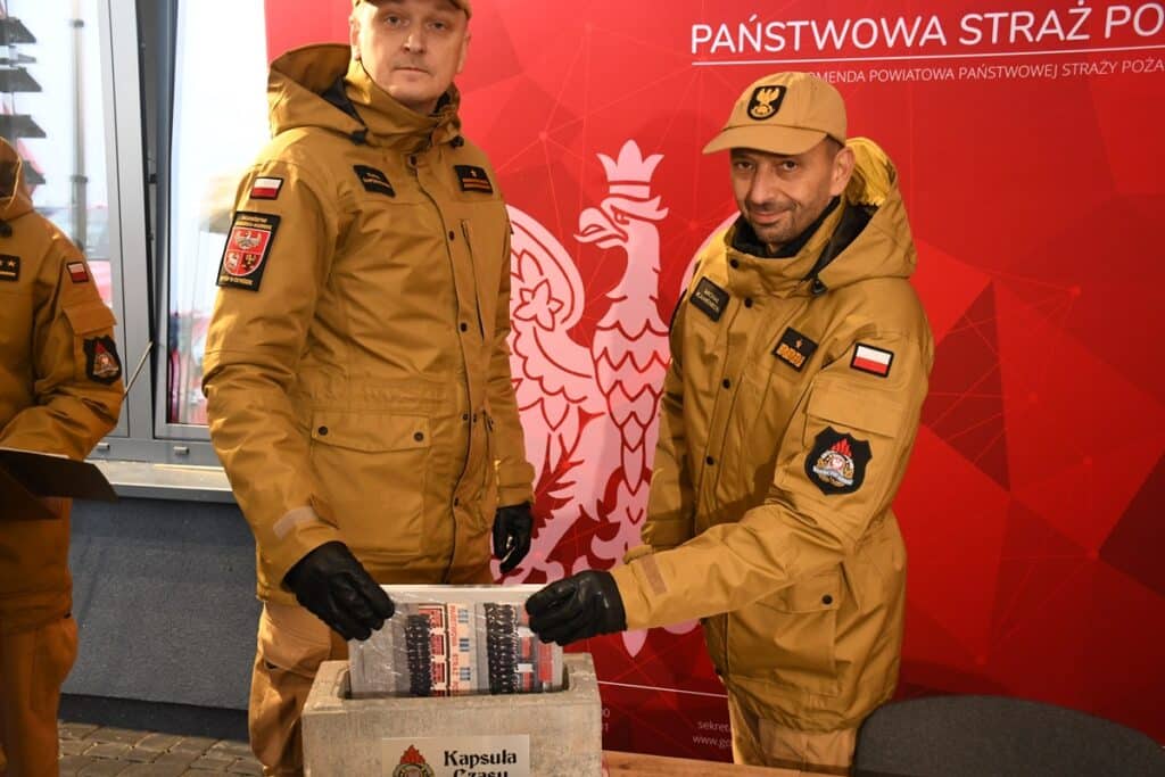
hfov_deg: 49.5
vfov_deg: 34.2
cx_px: 582
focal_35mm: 39
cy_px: 388
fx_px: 1262
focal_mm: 26
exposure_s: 1/100
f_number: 5
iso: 1600
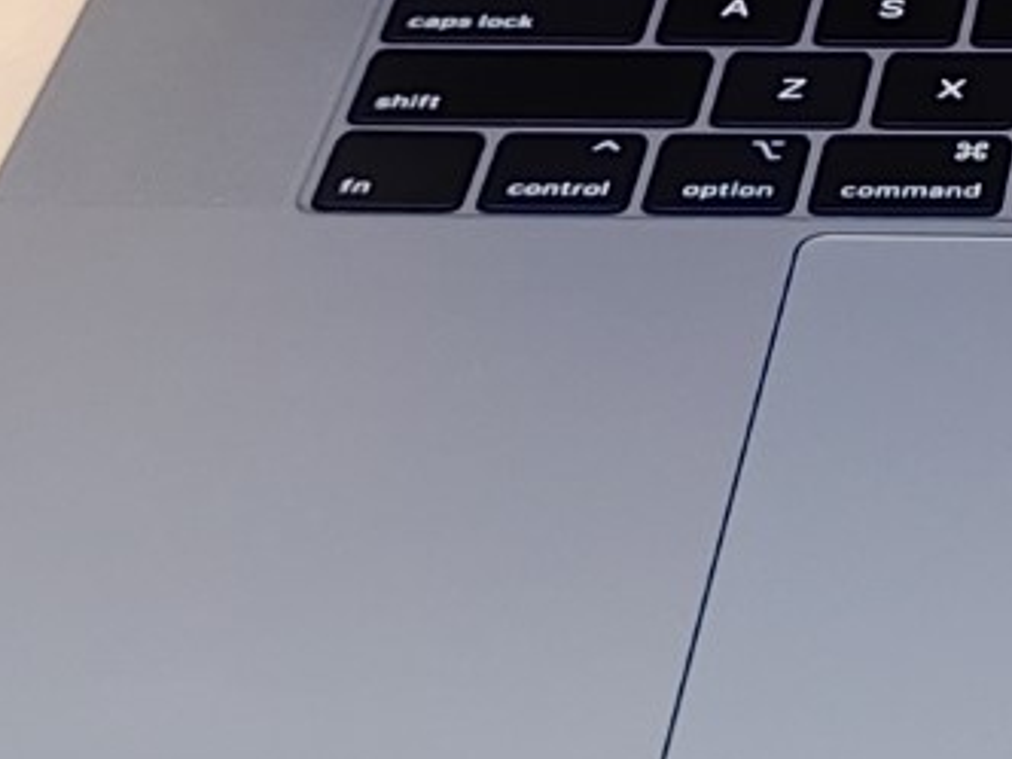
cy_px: -555
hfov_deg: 10.6
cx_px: 1597
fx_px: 5204
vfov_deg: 8.1
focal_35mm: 178
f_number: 1.8
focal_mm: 4.36
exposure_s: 1/60
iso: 100
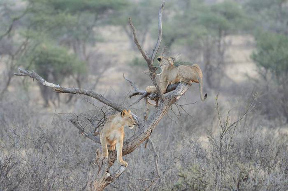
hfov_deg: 3.4
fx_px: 4788
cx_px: 144
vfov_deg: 2.3
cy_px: 96
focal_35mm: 600
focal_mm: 400
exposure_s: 1/400
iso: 2500
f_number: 5.6
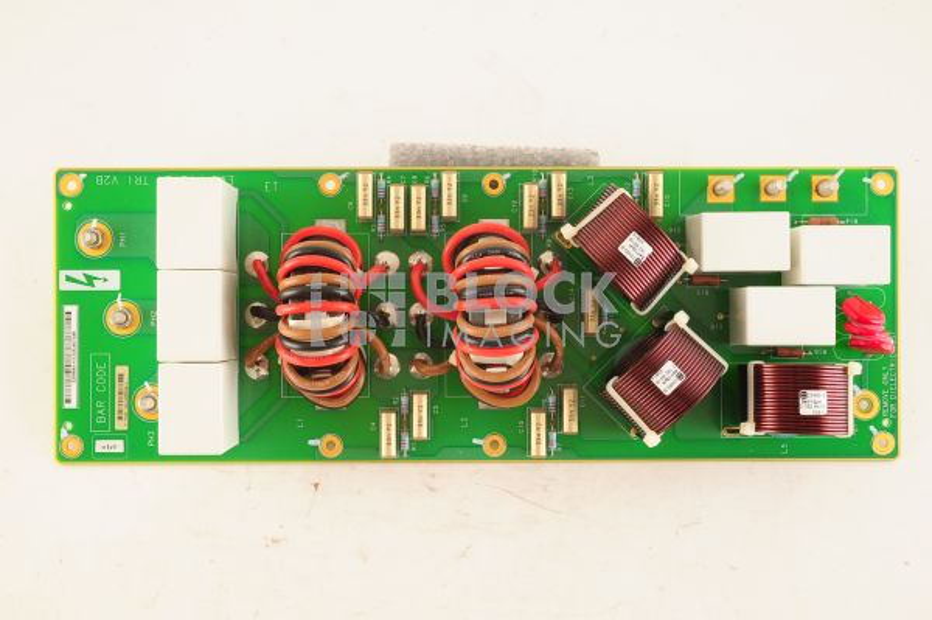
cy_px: 310
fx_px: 1293
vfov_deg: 26.9
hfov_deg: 39.6
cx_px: 466
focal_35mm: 50
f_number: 13
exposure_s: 1/160
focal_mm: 50
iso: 1600
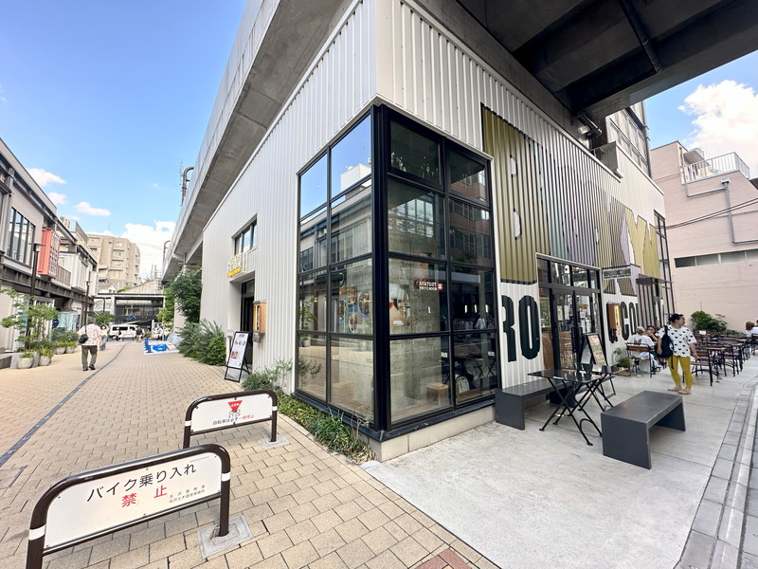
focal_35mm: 14
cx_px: 379
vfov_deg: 85.7
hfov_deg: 102.1
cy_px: 284
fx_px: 307
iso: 40
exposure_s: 1/234
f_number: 2.2
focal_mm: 2.22
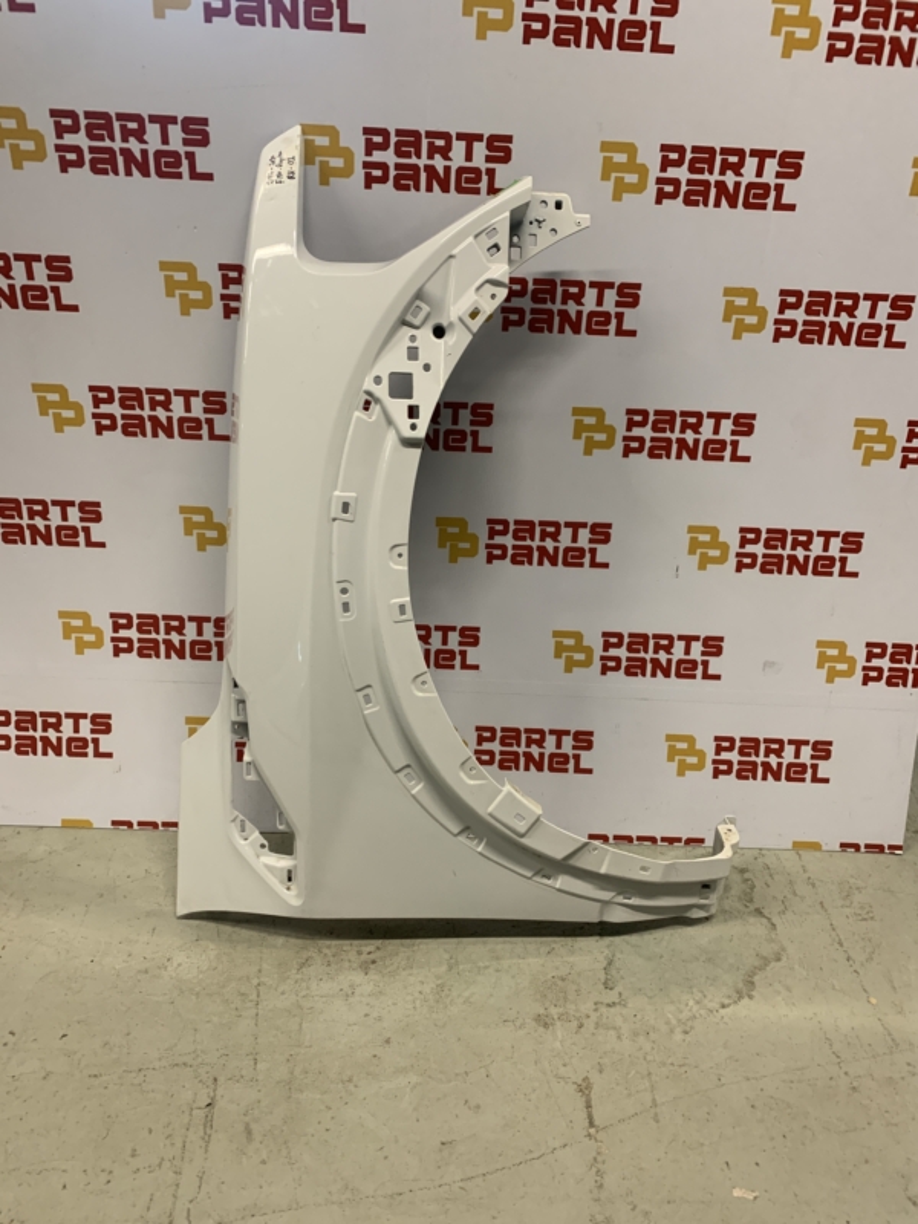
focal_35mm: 26
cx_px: 459
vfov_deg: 67.3
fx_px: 919
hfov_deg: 53.1
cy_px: 612
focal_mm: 4.25
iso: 250
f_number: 1.8
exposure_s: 1/60
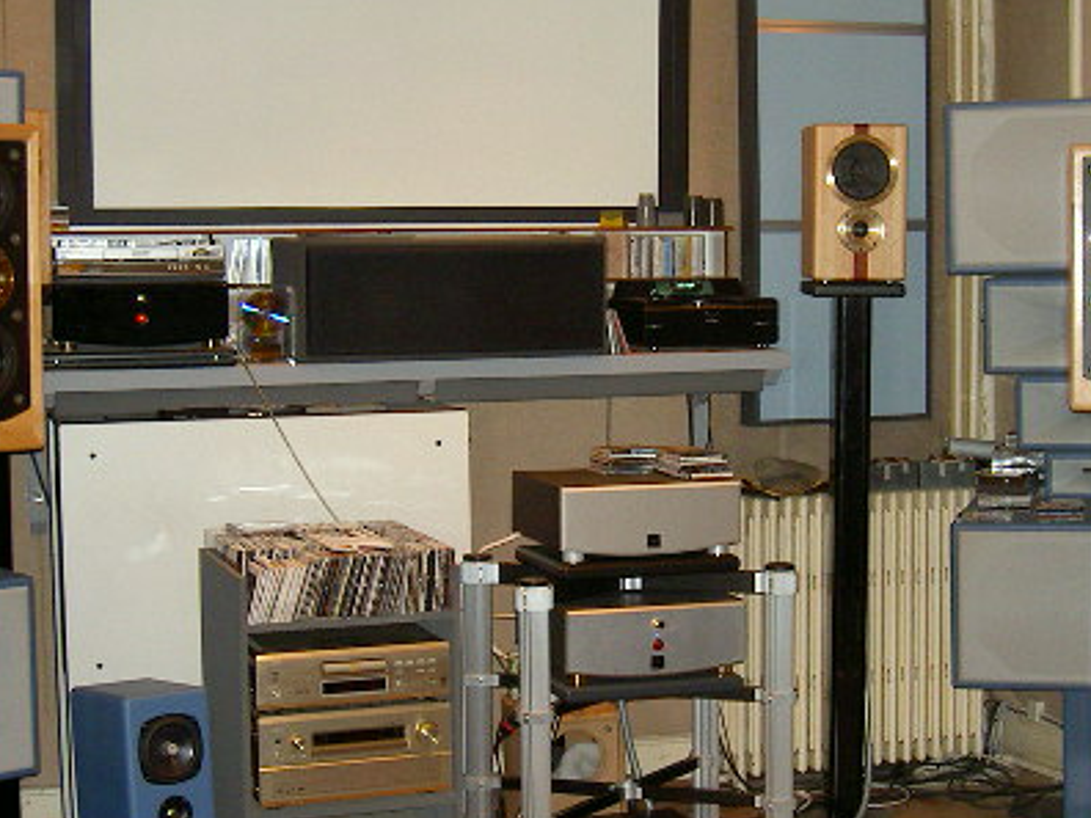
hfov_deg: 30.7
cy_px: 391
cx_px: 570
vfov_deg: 23.3
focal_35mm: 63
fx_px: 1986
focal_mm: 8
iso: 100
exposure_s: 1/59.5
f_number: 2.8
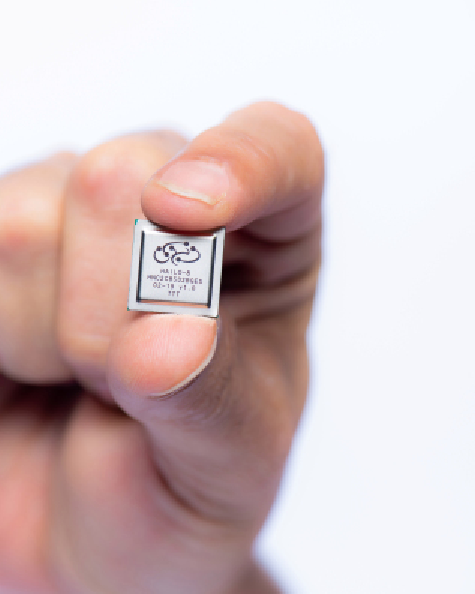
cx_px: 164
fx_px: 2617
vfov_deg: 12.9
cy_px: 297
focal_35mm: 149
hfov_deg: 10.4
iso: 100
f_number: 6.3
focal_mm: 105
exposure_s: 1/160
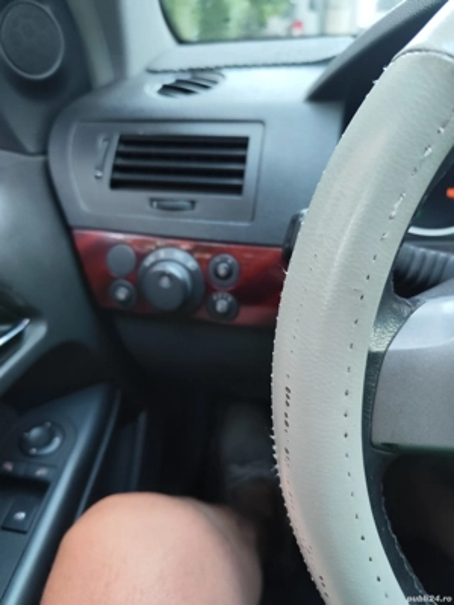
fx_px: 402
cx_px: 227
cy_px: 302
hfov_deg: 58.9
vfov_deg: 73.9
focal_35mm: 23
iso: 500
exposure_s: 1/33.3
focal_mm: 6.14
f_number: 1.65
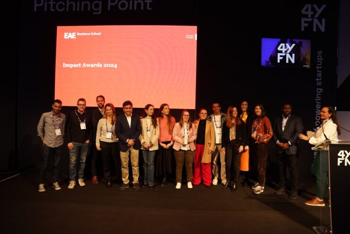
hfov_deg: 73.7
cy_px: 117
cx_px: 175
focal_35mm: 24
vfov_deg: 53.2
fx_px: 233
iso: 500
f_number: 2.8
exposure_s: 1/125
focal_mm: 24
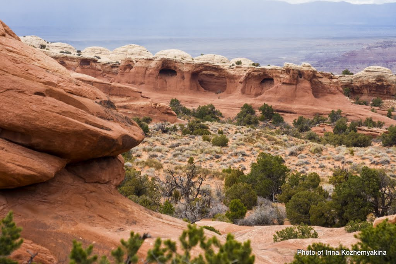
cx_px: 198
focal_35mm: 150
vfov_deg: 9.1
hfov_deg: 13.7
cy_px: 132
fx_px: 1649
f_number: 8
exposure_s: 1/60
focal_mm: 100
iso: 200
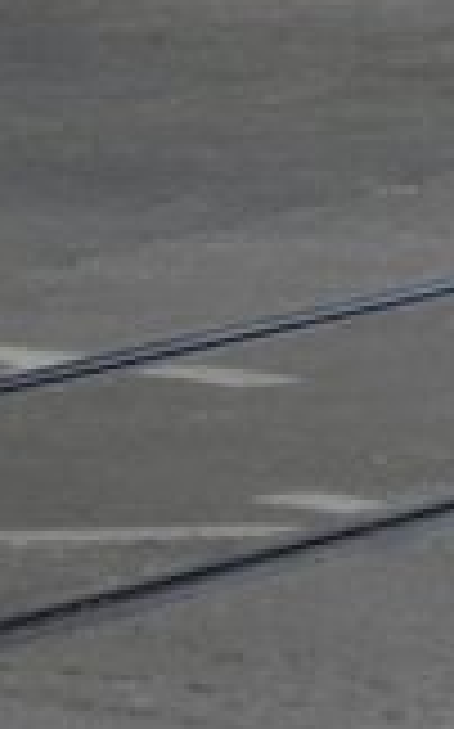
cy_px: -837
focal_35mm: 630
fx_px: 12494
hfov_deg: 2.0
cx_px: 2185
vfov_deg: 3.3
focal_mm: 20.1
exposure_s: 1/774
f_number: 4.5
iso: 100
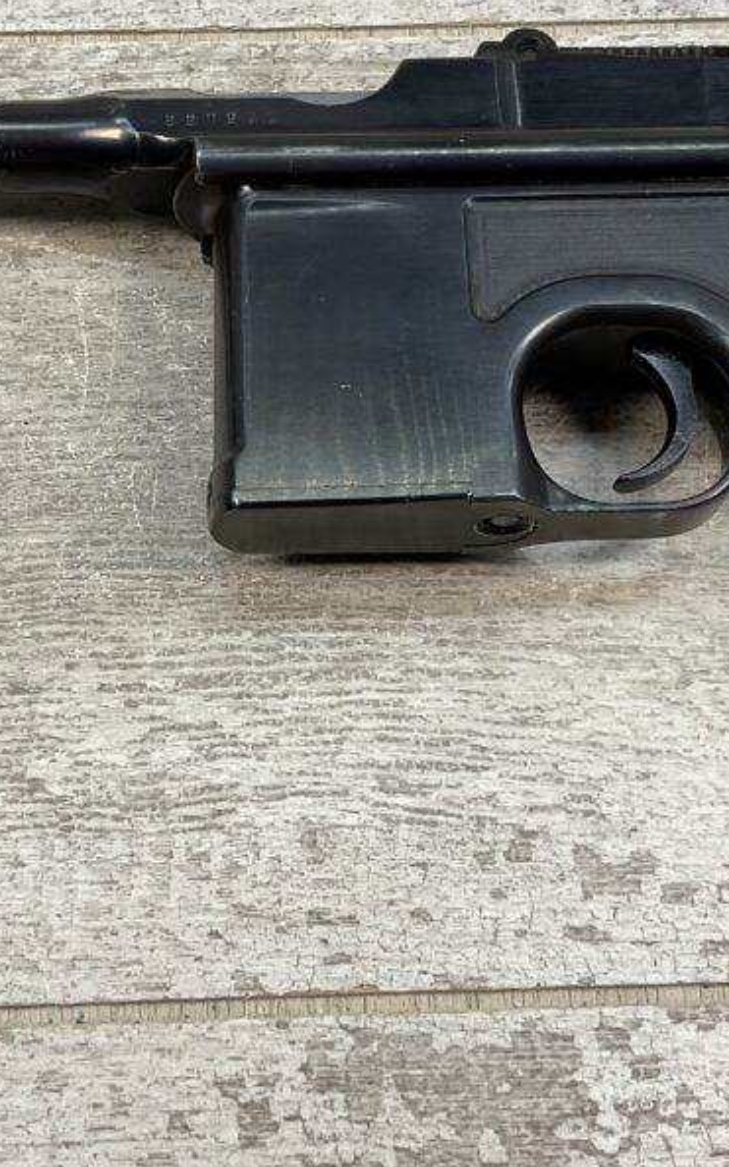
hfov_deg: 24.4
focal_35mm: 53
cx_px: 303
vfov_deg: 37.9
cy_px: 428
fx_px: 1686
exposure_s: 1/181
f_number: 1.8
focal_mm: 3
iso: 16
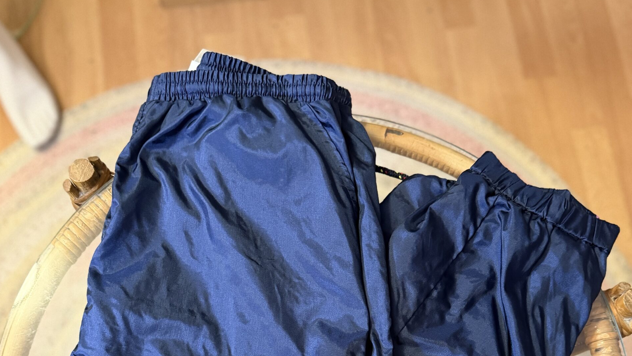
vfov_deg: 30.9
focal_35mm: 35
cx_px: 316
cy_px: 367
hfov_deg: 56.6
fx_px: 587
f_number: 1.78
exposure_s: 1/48
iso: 800
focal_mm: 6.76
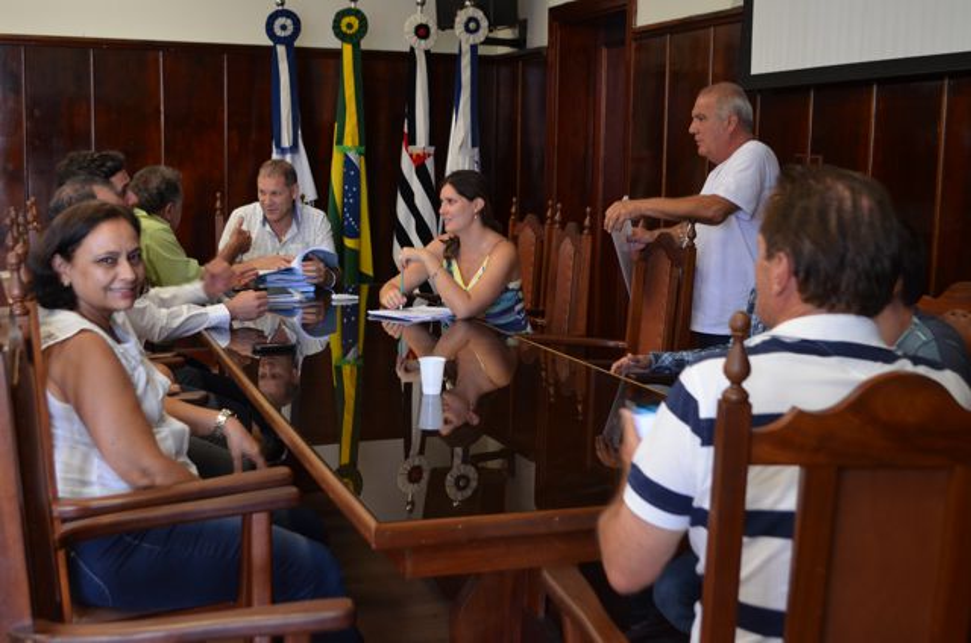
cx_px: 486
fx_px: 1211
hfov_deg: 43.7
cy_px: 322
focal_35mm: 45
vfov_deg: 29.7
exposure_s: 1/30
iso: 800
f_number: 4.5
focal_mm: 30
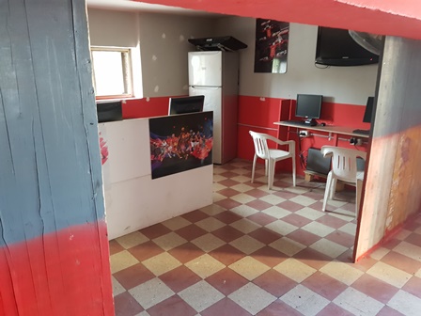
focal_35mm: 26
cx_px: 210
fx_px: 316
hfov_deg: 67.3
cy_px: 158
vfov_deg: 53.1
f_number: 1.7
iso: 640
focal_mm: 4.2
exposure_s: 1/41
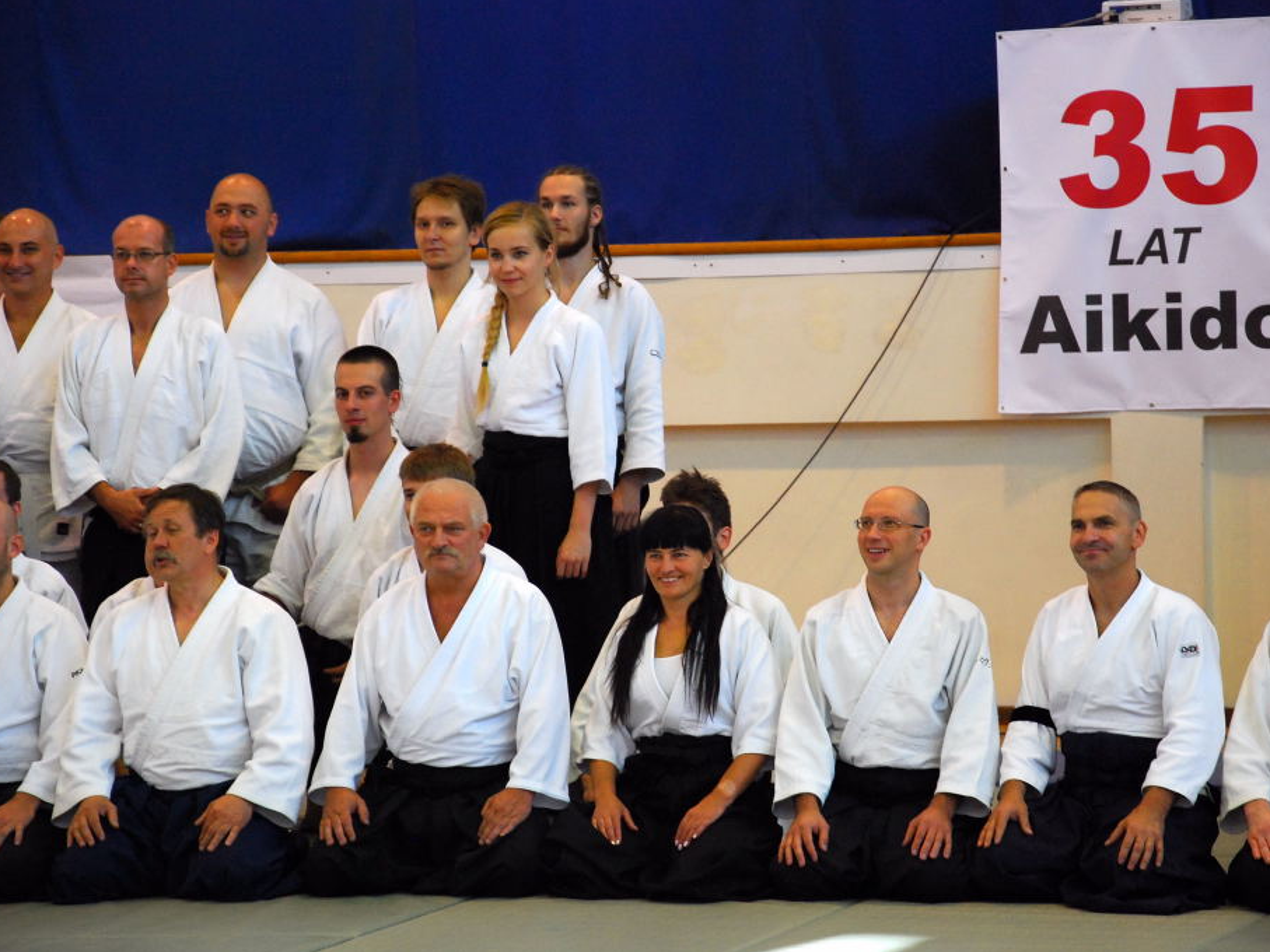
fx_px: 5503
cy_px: 477
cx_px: 679
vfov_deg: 9.9
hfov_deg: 13.2
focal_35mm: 150
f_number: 5.6
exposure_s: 1/80
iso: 800
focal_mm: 92
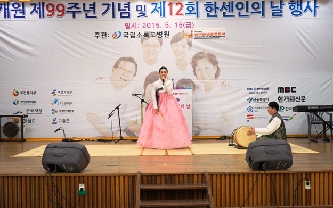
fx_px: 436
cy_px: 97
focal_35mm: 48
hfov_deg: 41.8
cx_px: 168
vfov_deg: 26.9
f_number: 4.5
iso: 1000
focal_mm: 46
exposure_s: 1/60
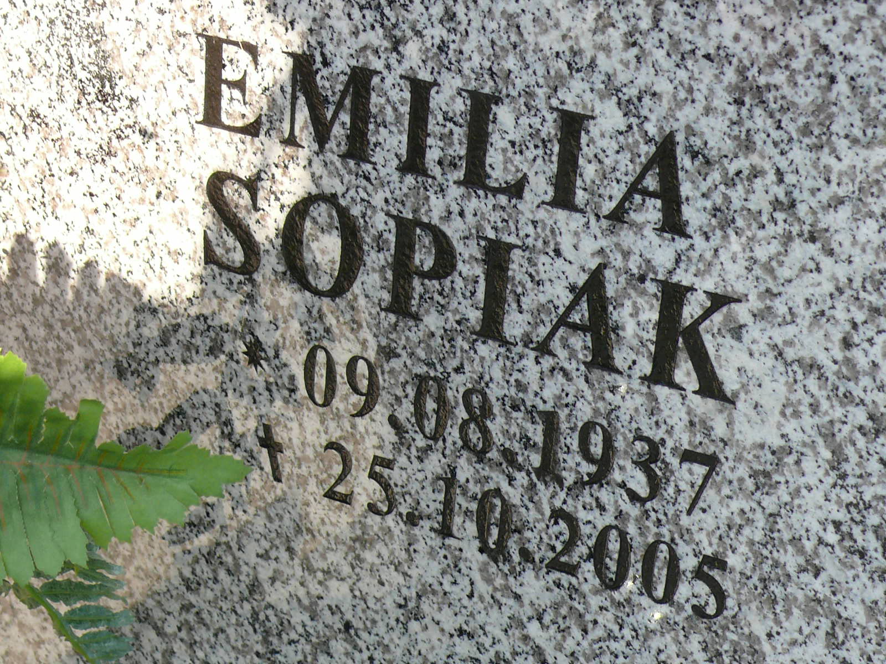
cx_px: 443
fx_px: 3430
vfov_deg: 11.1
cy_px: 332
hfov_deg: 14.7
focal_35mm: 134
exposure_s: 1/250
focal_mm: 16
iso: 100
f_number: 4.5
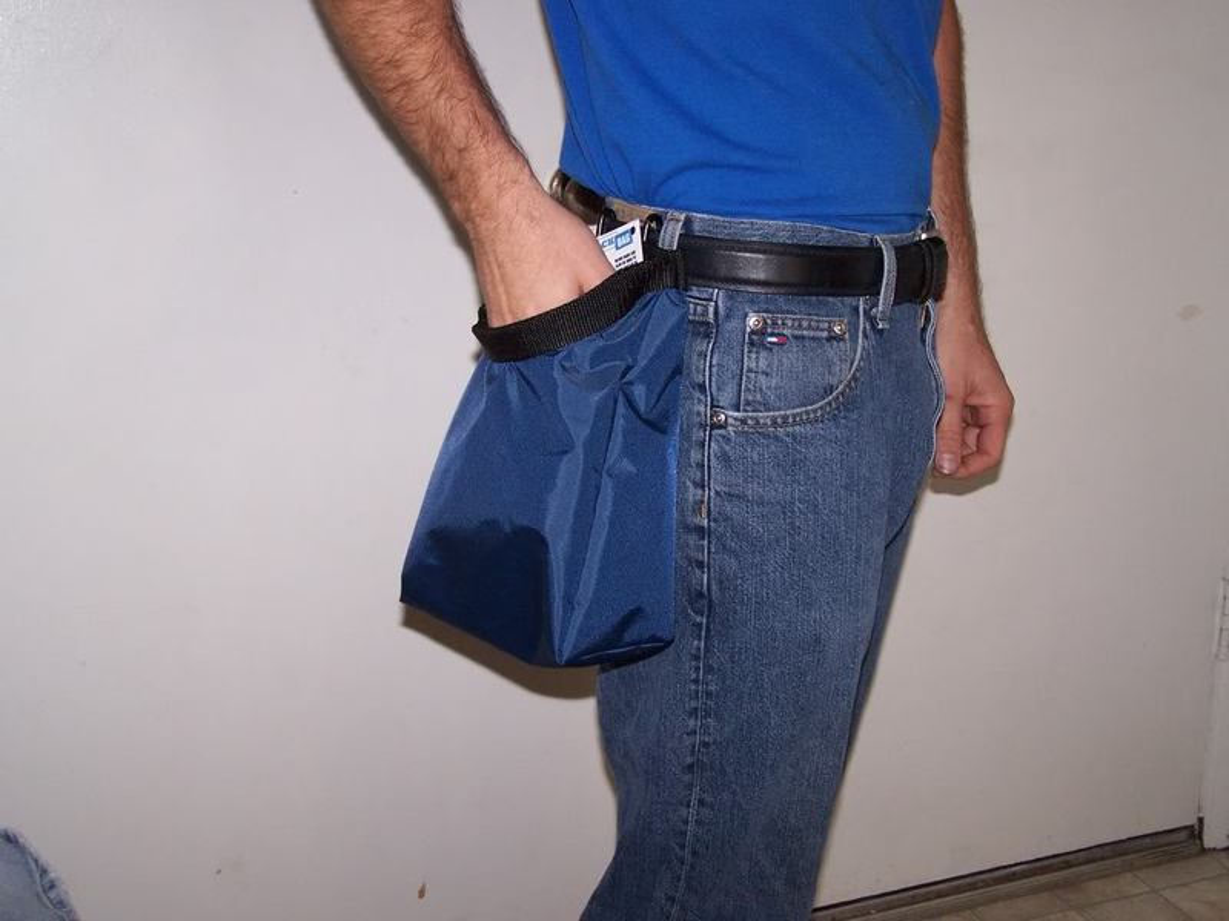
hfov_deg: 37.5
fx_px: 1811
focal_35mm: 51
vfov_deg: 28.6
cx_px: 614
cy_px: 460
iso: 140
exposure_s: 1/60
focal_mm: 8.5
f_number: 3
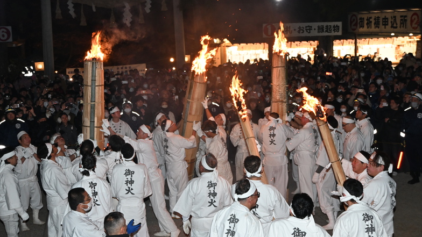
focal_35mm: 47
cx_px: 214
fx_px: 529
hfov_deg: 43.5
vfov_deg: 25.3
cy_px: 106
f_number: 4
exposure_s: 1/60
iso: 1100
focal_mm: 29.5
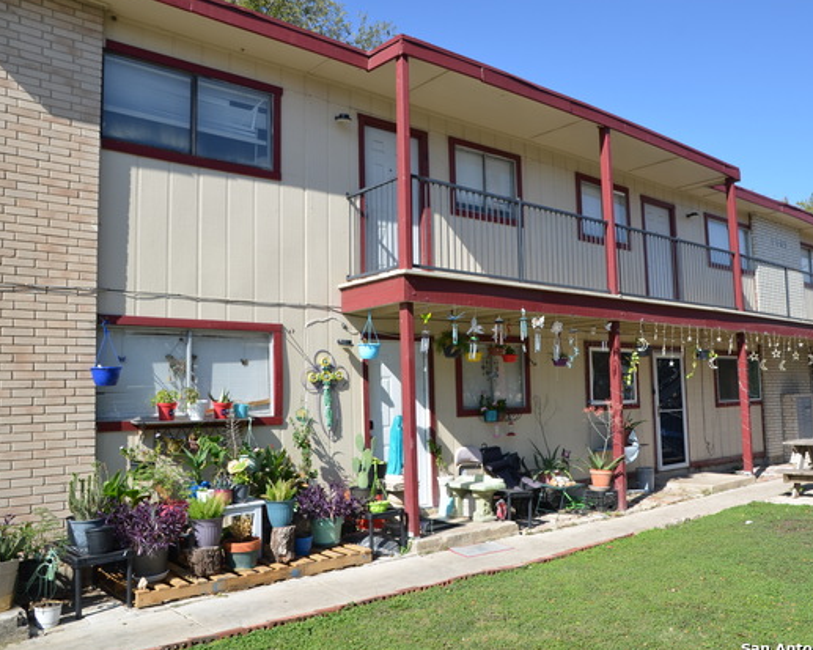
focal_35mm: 30
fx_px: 711
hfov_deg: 58.9
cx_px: 494
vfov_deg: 49.1
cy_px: 324
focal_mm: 17
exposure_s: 1/250
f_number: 8
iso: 160
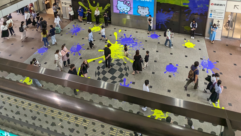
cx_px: 132
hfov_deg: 71.7
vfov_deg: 36.3
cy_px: -20
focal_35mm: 26
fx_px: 166
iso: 66
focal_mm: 2.35
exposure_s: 1/50
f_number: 2.2
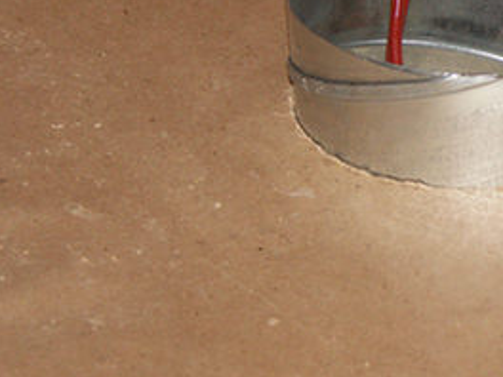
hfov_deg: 6.9
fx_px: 4156
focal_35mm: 286
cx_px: 488
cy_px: 91
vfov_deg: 5.2
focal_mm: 29.2
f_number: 3.5
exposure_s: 1/100
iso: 200
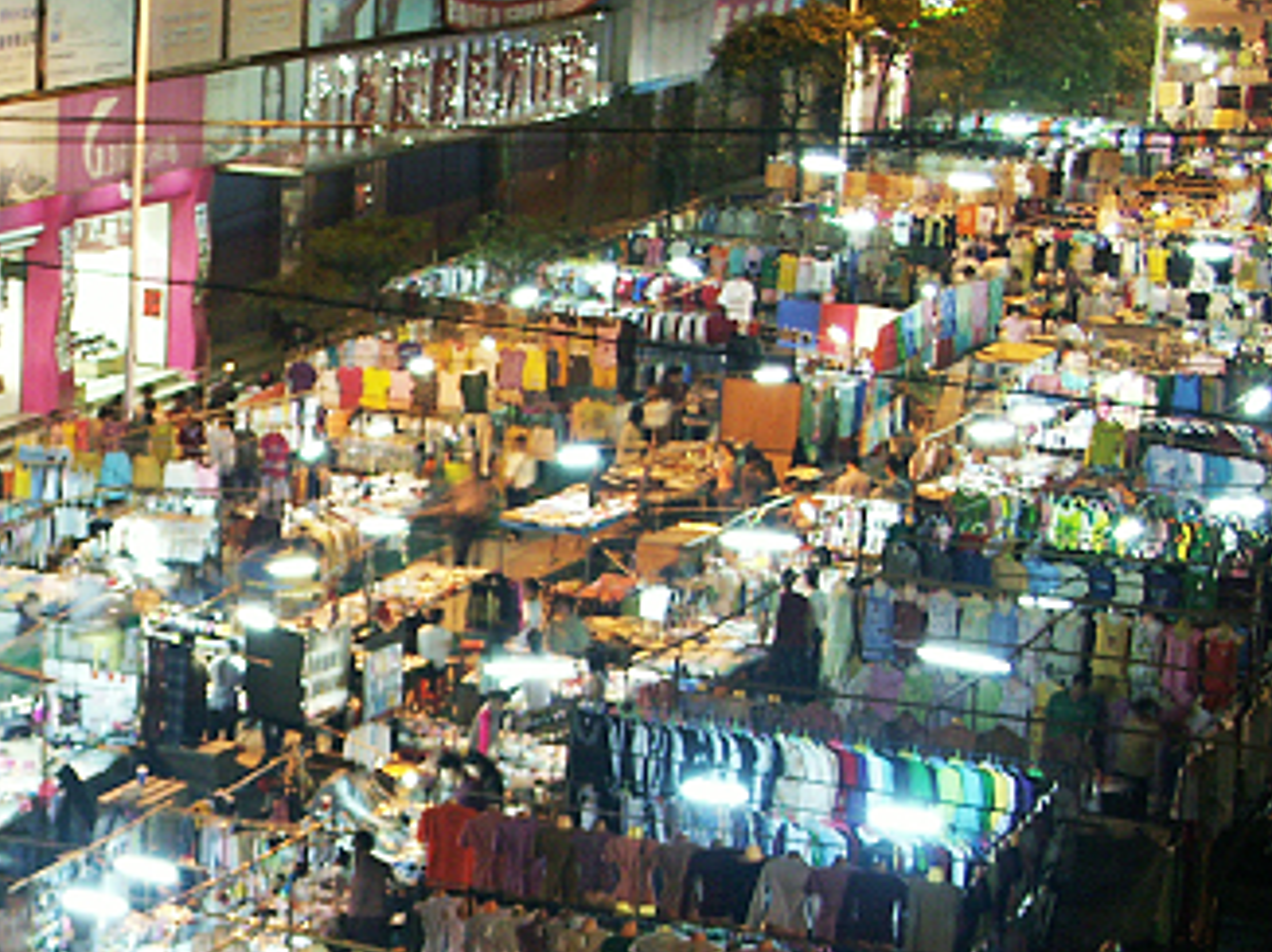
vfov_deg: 15.4
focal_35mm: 94
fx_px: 3452
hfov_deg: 20.2
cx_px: 0
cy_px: 946
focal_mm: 8.9
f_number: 2.8
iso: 100
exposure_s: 1
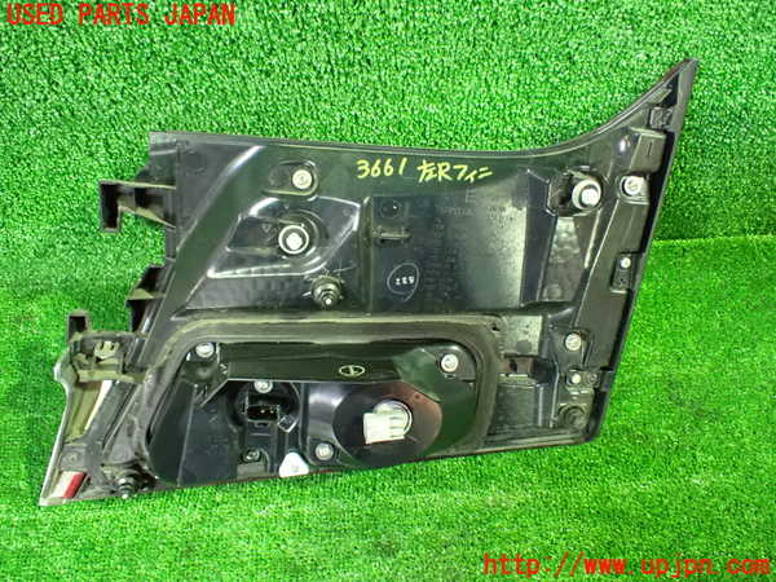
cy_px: 291
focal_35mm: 30
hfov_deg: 60.0
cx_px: 388
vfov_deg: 46.8
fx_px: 673
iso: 1250
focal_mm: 5.4
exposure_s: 1/30
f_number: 2.3
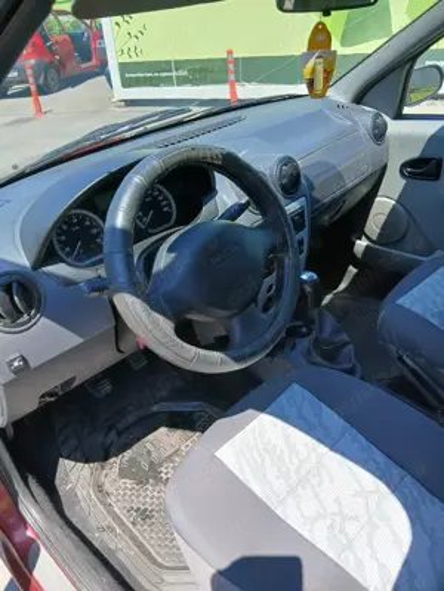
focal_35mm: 26
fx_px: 445
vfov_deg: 67.3
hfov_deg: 53.1
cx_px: 222
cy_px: 296
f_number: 1.8
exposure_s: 1/169
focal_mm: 3.98
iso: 20
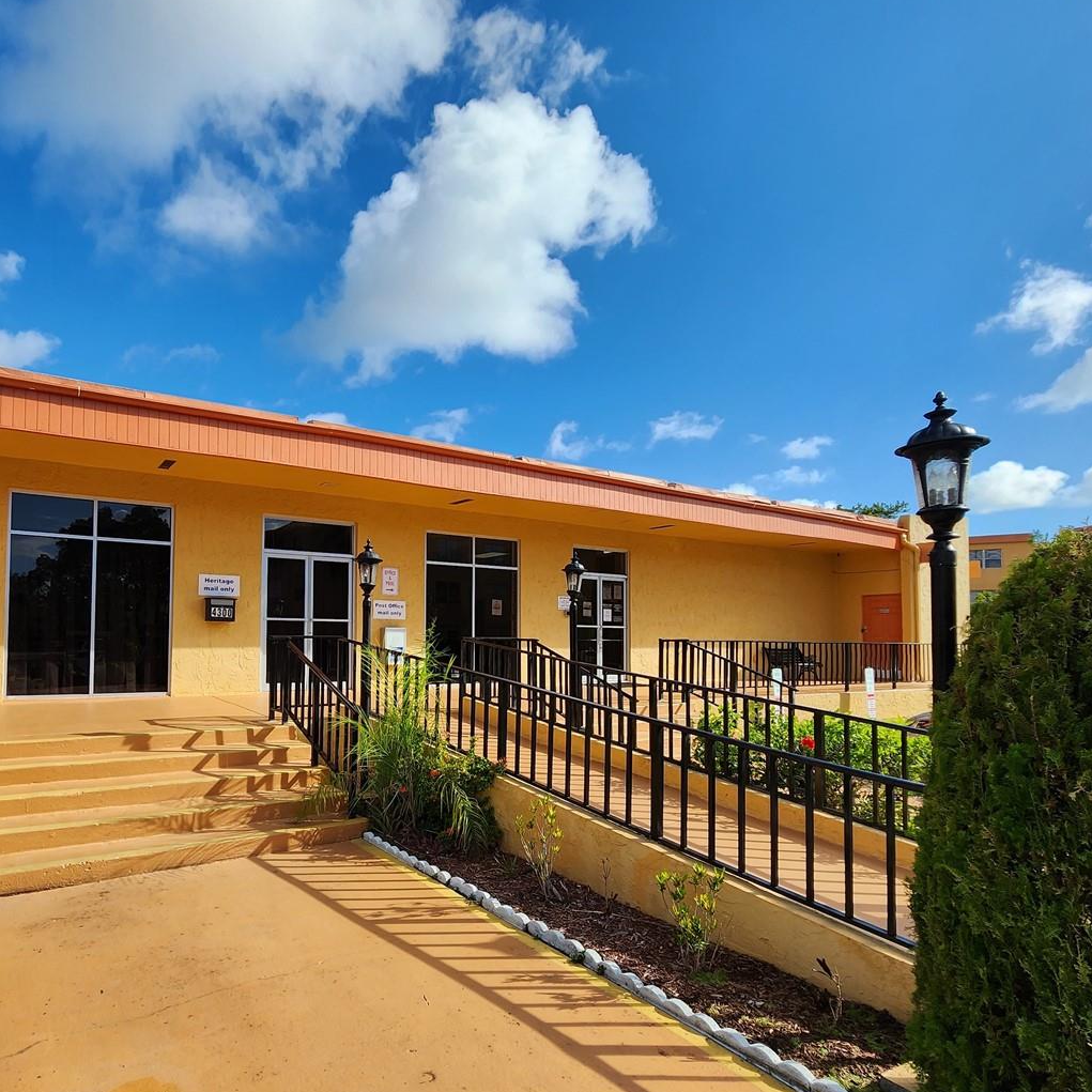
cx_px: 393
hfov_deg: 78.9
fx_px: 642
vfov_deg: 80.4
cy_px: 612
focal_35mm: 18
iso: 50
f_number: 2.2
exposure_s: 1/1951
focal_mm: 2.2
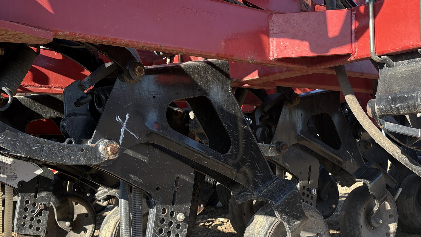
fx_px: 525
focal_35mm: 47
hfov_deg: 43.6
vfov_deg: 25.1
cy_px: 178
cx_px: 240
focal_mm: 5.96
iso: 50
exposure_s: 1/820
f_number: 1.6
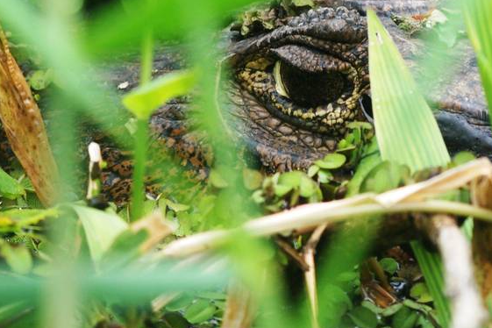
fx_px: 7024
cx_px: 362
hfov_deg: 4.0
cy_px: 45
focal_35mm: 514
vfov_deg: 2.7
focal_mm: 120
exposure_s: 1/160
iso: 400
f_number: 5.6
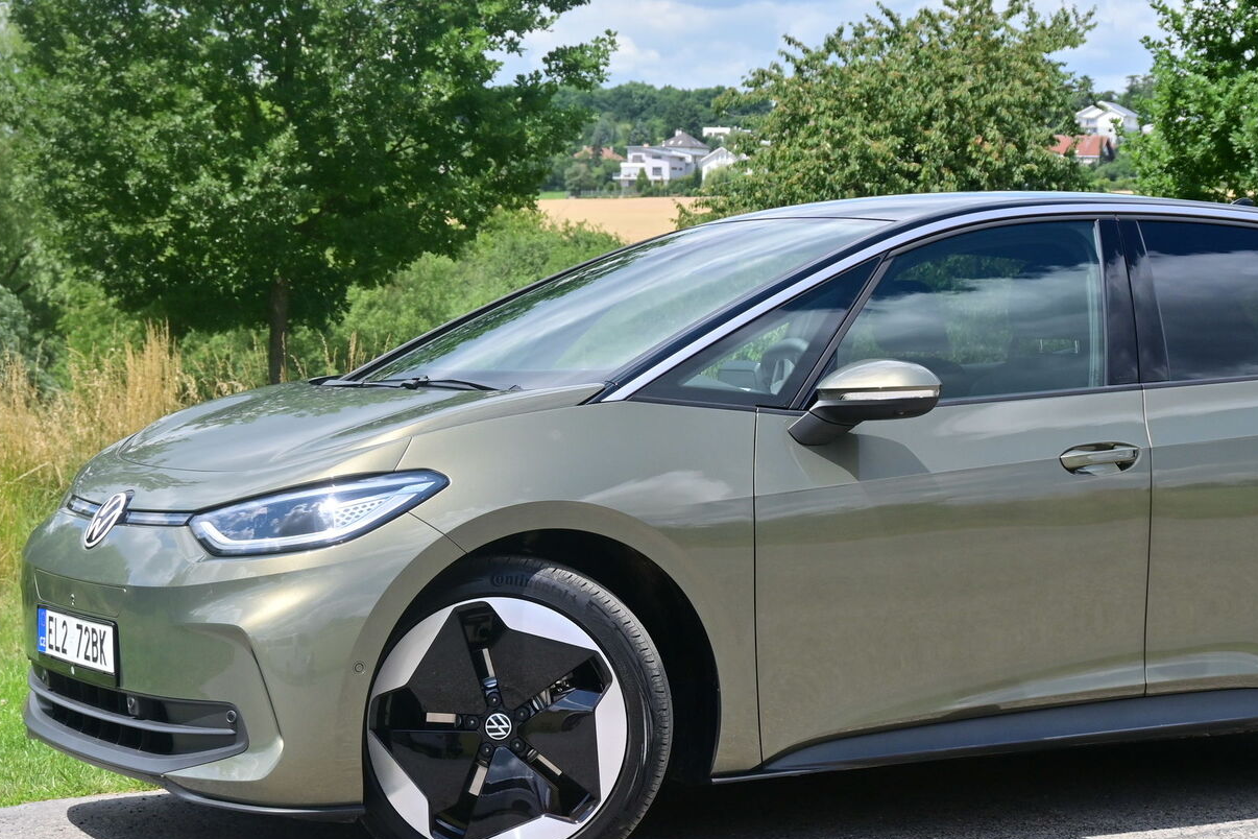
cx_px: 785
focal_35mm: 79
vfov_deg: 17.3
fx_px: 2753
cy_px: 451
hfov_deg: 25.7
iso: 200
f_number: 6.3
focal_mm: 33
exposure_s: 1/1000
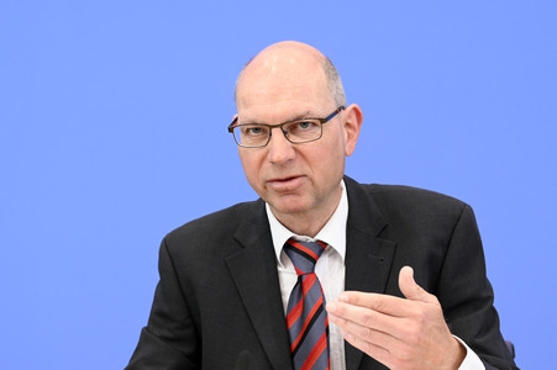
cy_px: 185
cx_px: 278
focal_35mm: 120
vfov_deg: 11.4
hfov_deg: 17.1
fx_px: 1855
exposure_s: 1/500
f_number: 5.6
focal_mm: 120
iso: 4000
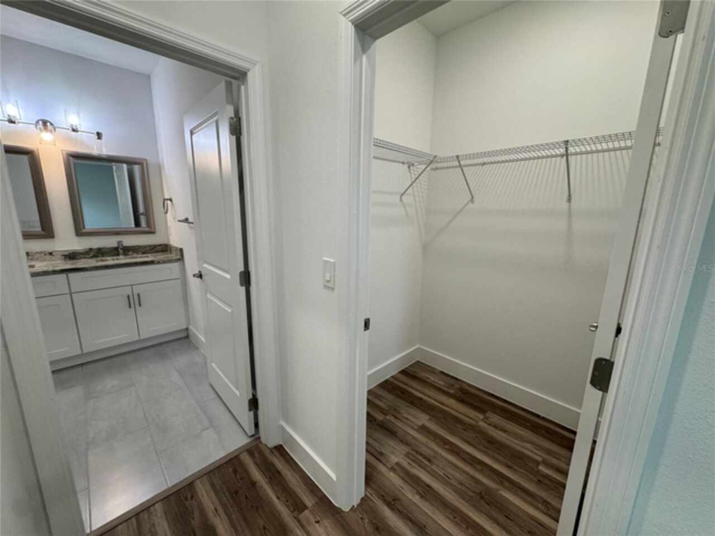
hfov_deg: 102.1
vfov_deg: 85.7
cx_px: 358
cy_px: 268
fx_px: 289
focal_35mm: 14
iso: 160
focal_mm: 2.22
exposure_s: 1/120
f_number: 2.2
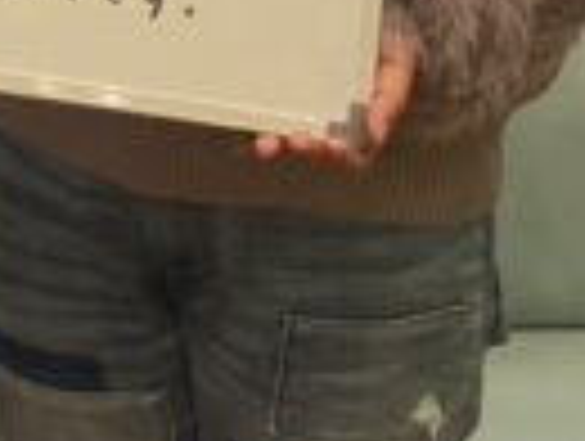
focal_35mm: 183
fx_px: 3098
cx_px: -194
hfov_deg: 10.5
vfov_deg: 7.6
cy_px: -608
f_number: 2.4
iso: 125
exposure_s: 1/60
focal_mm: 3.3
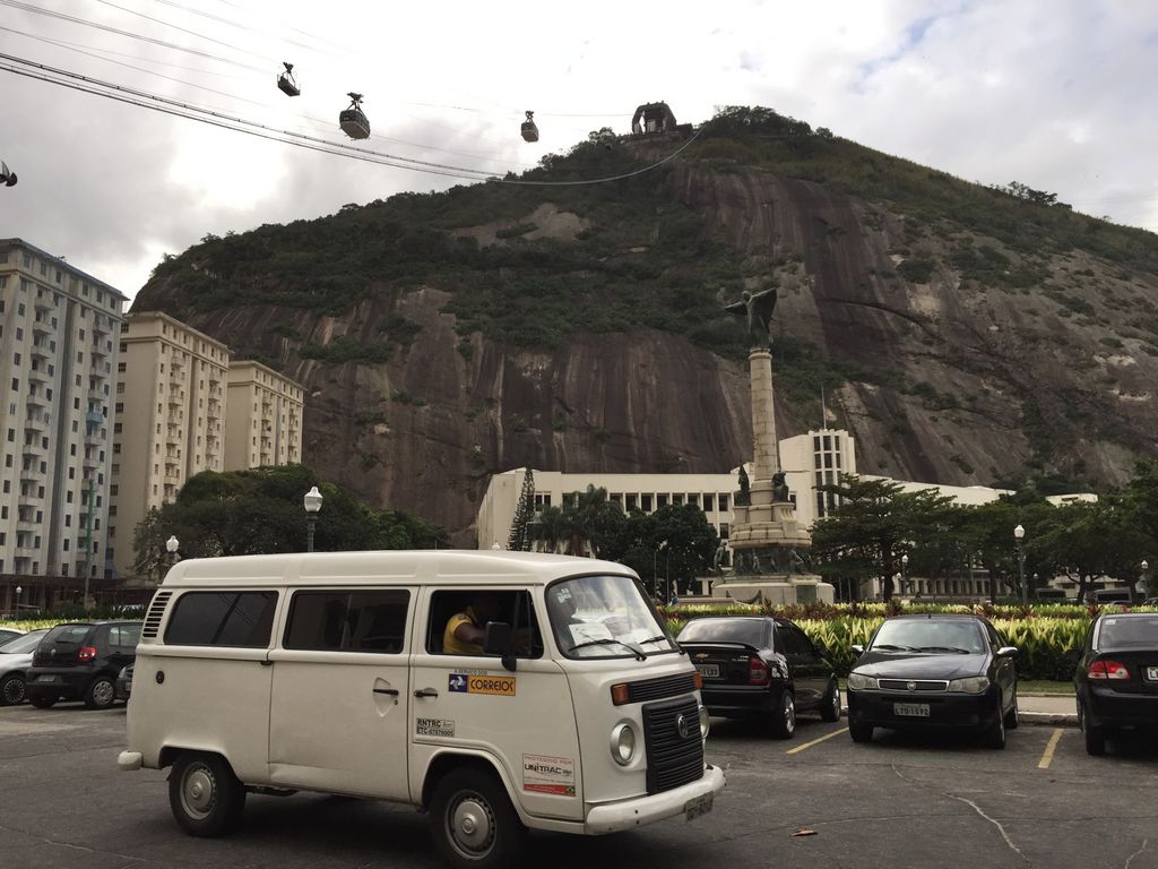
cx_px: 579
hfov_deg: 61.7
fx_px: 970
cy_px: 434
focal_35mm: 29
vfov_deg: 48.2
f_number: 2.2
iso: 40
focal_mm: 4.15
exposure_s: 1/1276
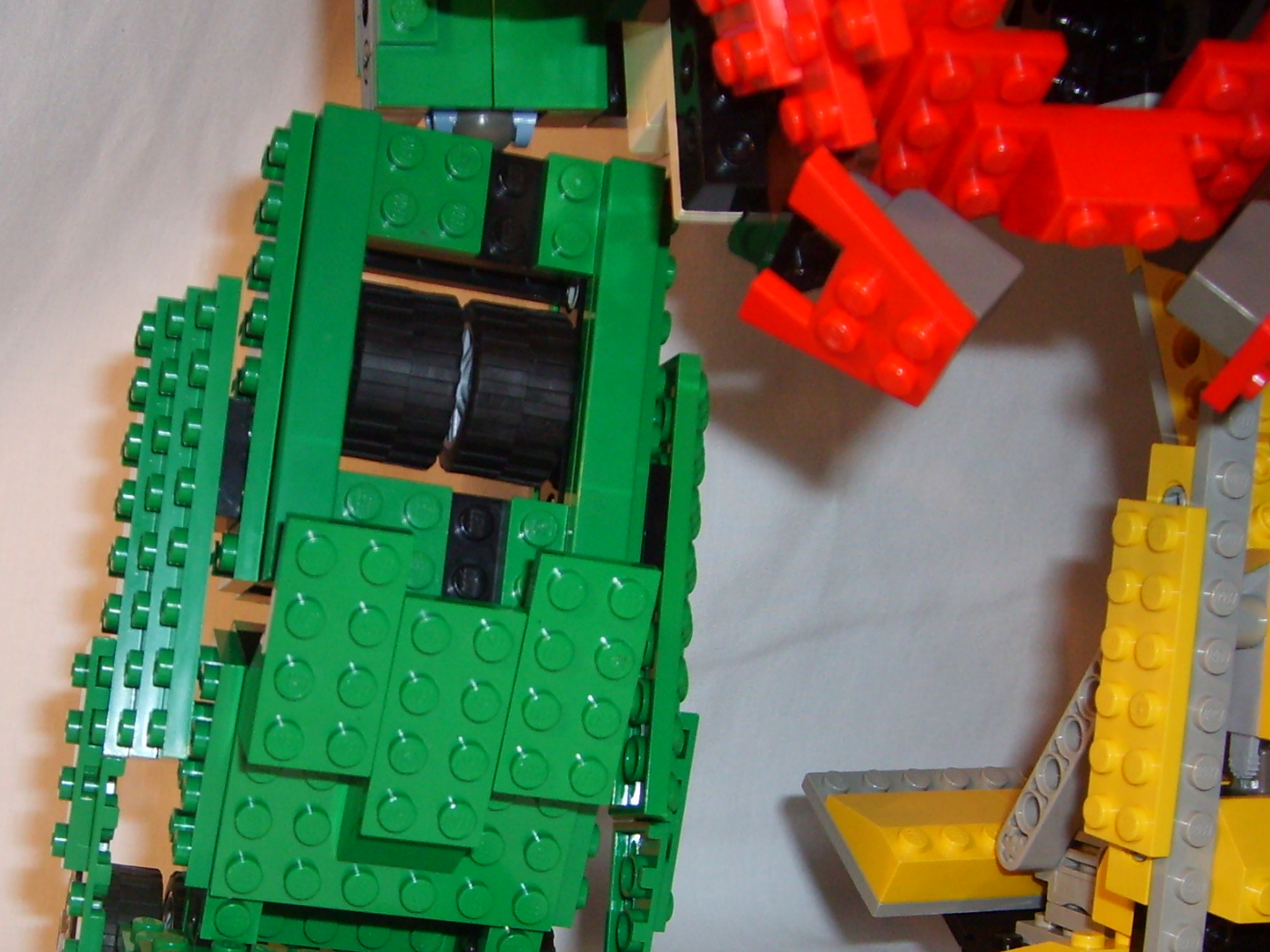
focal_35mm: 57
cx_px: 436
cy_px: 730
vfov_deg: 25.3
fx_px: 2091
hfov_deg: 33.5
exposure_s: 1/45
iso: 100
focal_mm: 5.8
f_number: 2.8
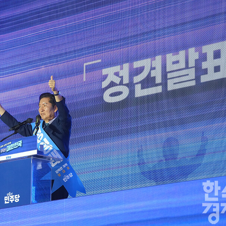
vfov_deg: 9.7
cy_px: 111
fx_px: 1330
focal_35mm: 180
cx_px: 65
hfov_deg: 9.7
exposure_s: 1/160
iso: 3200
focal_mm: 133
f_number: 10
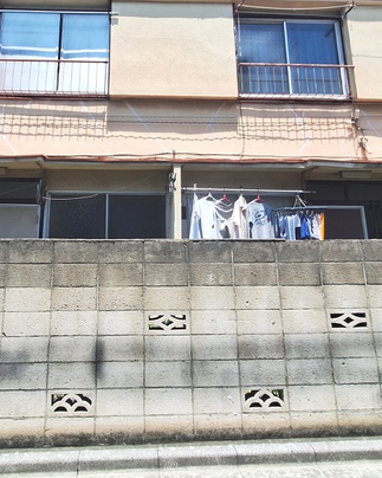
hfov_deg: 62.1
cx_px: 141
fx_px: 311
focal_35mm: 22
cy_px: 180
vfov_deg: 73.8
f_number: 2.2
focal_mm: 1.74
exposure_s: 1/788
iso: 40
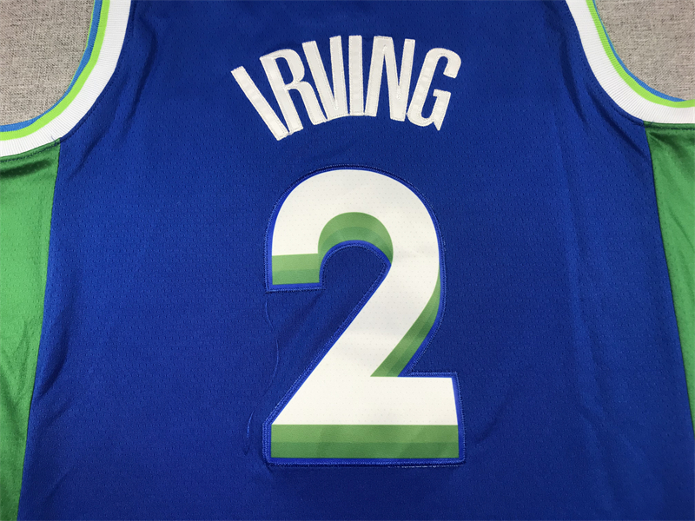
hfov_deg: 63.4
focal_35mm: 28
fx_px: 562
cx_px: 348
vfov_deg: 49.7
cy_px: 260
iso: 40
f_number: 1.8
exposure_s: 1/100
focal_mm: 3.99
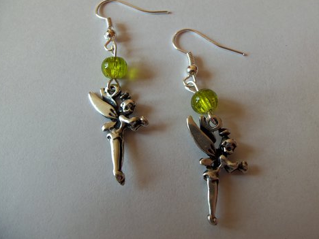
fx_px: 286
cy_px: 112
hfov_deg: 58.3
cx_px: 162
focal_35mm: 31
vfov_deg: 45.4
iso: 80
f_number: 3.4
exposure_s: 1/100
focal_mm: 5.2
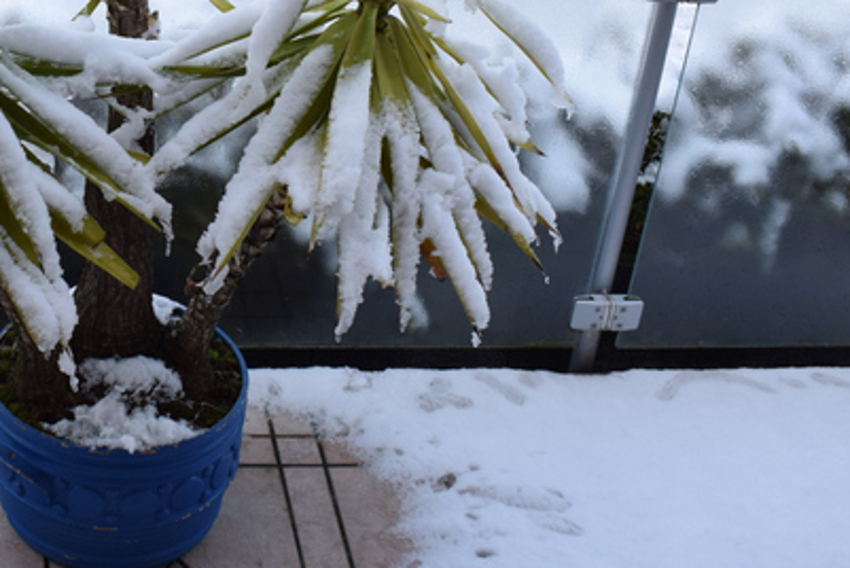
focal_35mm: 65
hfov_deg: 29.8
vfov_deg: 20.7
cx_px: 110
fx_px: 1536
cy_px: 96
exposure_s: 1/250
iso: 400
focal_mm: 24
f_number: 8
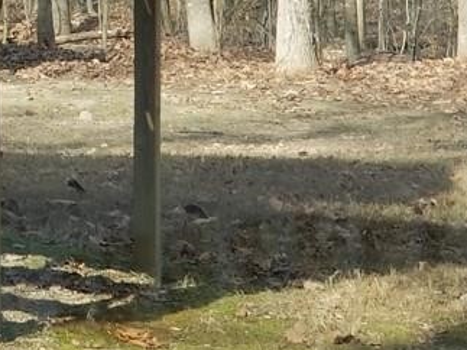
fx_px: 2225
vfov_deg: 8.9
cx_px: -217
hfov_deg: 11.5
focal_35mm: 165
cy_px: -49
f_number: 2.4
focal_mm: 6
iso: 25
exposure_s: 1/197
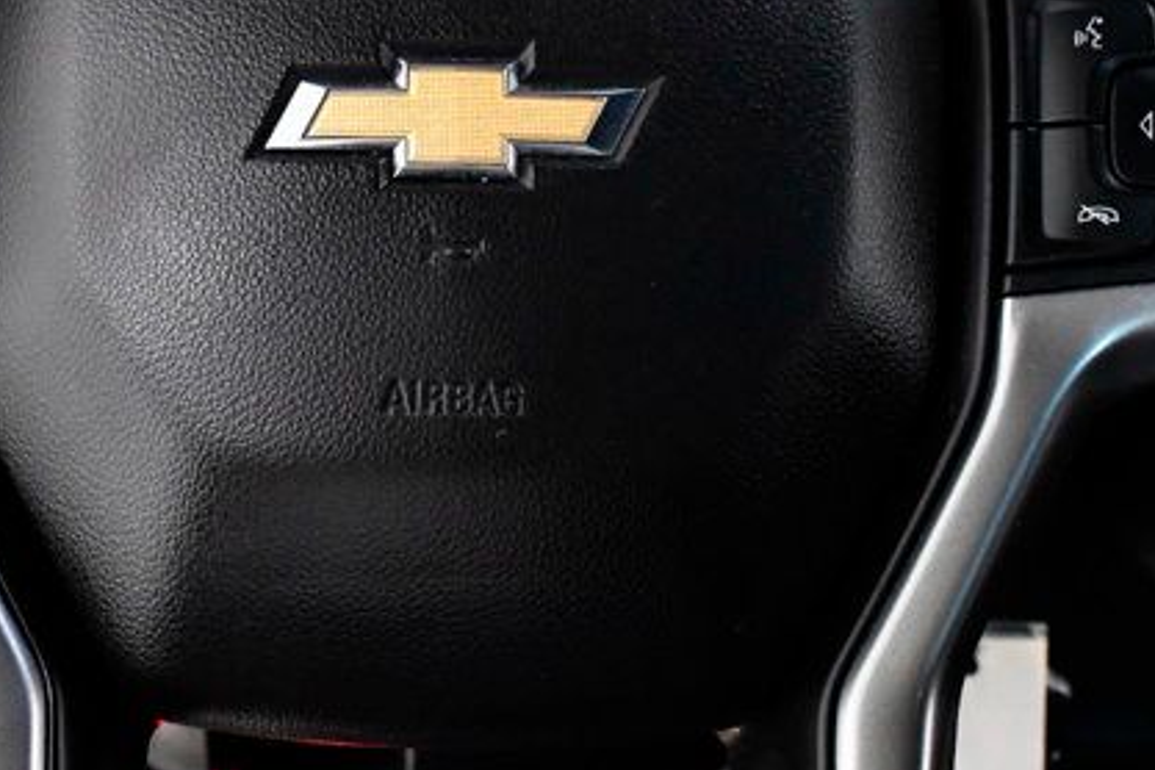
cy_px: 474
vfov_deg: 16.8
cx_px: 474
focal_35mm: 81
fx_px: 2599
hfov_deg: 25.0
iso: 2500
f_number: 4.5
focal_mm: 22
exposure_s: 1/100
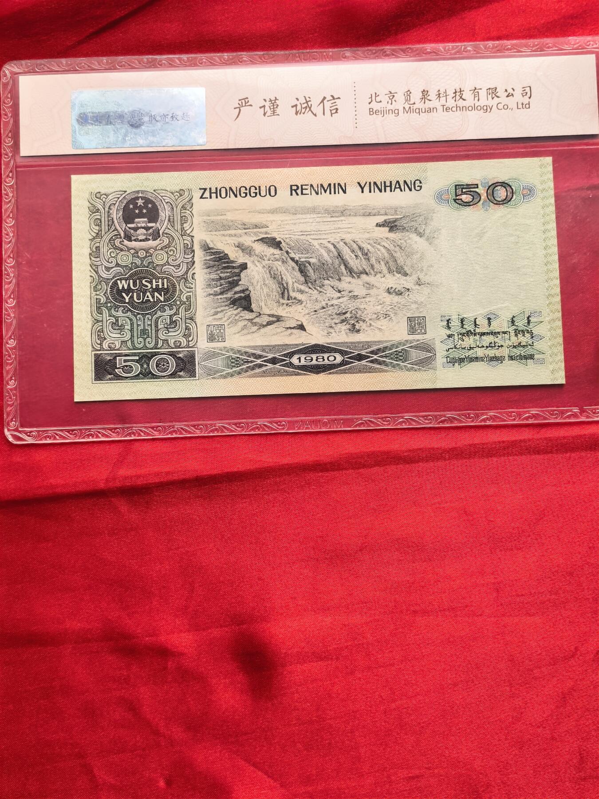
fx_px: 1107
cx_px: 300
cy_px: 400
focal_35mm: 48
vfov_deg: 39.7
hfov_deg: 30.3
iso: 50
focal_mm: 6.98
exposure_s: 1/713
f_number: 2
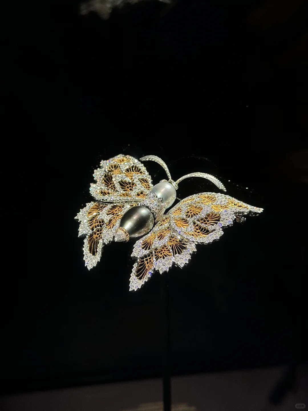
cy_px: 206
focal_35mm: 48
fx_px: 569
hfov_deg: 30.3
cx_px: 154
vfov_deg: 39.7
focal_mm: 6.76
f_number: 1.78
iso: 125
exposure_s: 1/60
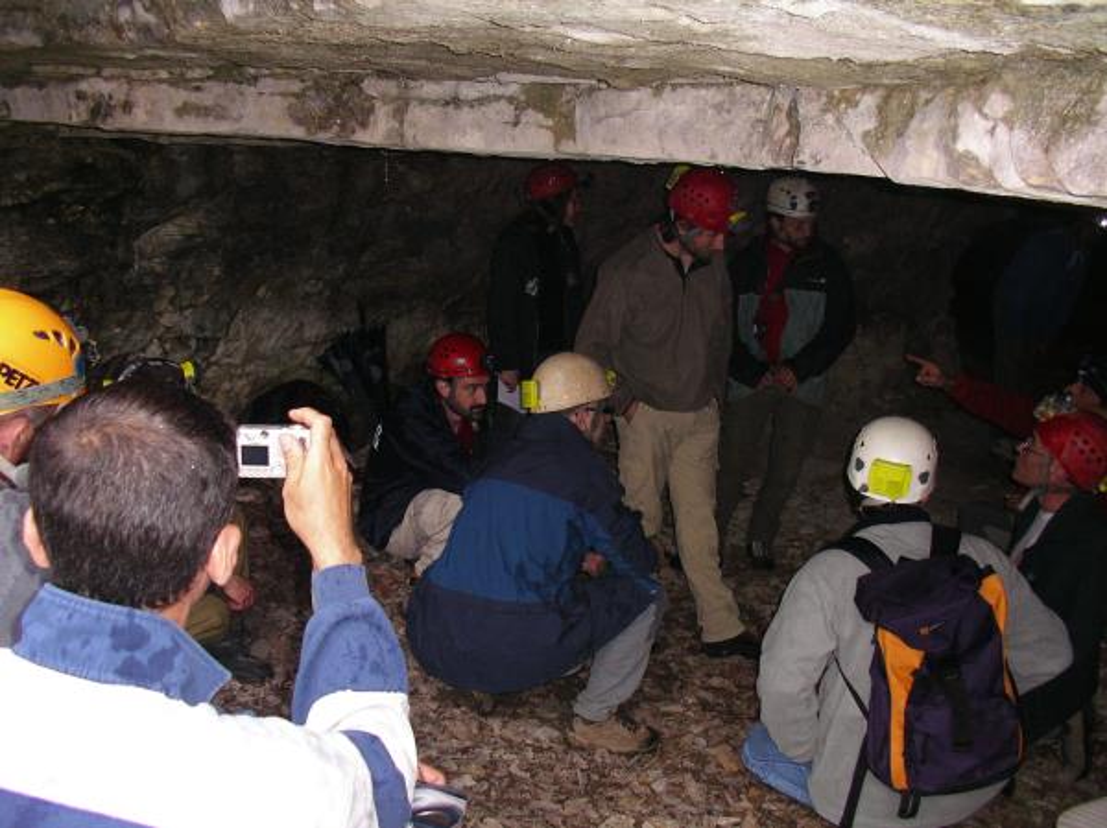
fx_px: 1182
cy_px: 414
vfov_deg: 38.6
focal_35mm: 37
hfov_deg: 50.2
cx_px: 554
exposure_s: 1/60
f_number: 2.8
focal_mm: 5.7
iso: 100
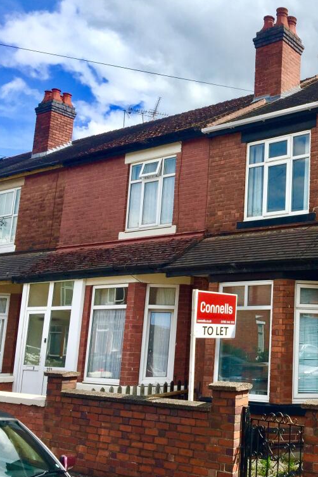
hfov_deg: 30.4
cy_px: 240
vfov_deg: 47.4
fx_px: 543
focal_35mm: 41
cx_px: 316
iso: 32
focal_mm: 4.15
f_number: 2.2
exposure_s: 1/1319
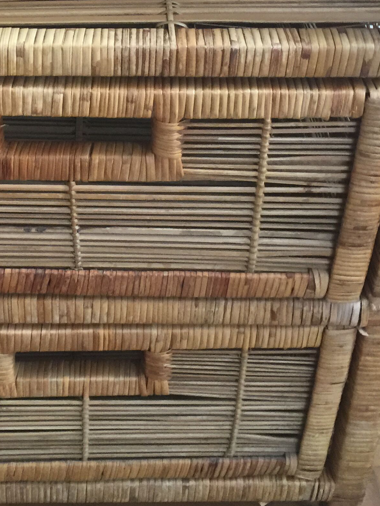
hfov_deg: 24.1
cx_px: 93
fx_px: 878
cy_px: 59
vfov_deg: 30.9
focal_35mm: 60
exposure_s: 1/17
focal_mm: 4.15
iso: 125
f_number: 2.2
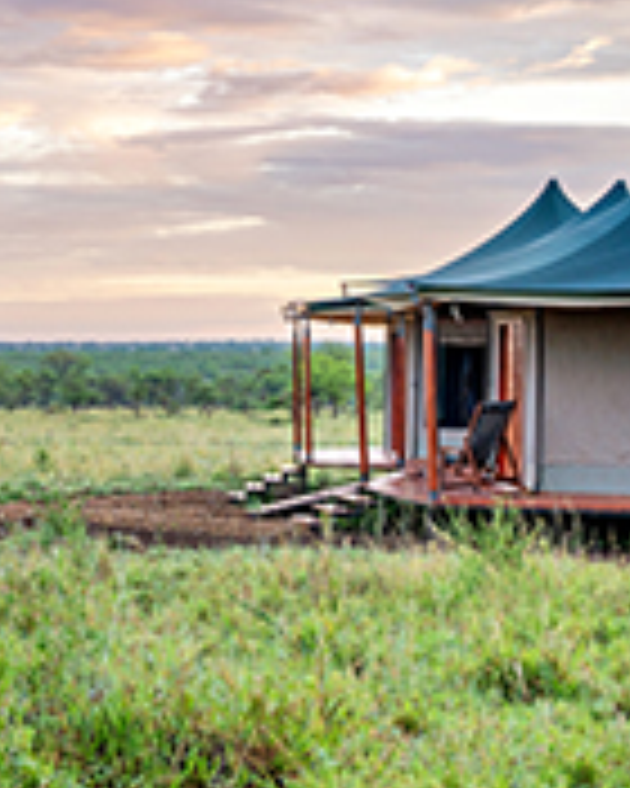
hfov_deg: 15.4
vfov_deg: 19.2
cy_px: 367
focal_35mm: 100
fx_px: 2326
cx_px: 248
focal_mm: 37.3
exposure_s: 1/100
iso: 160
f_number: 2.8
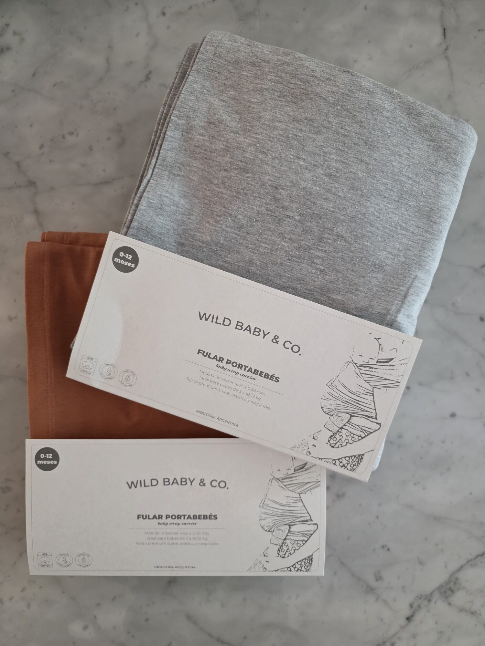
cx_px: 242
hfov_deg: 58.9
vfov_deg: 73.9
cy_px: 323
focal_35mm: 23
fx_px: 430
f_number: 1.7
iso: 800
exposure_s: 1/100
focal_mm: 6.3
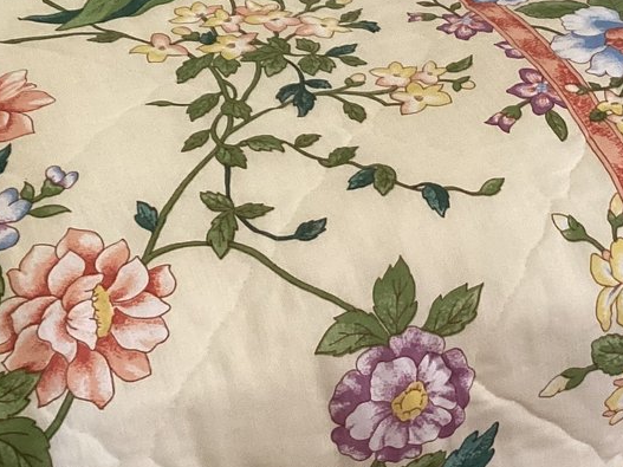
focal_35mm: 89
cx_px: 538
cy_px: 106
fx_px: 1601
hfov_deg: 21.6
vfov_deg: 16.5
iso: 160
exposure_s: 1/50
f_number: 2.4
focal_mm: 3.3
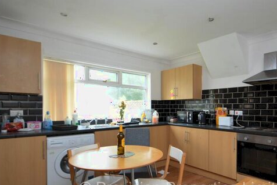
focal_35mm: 22
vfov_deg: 56.5
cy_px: 117
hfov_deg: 75.9
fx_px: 169
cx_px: 186
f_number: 4
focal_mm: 10
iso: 560
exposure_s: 1/60
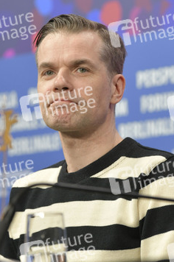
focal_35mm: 225
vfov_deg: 9.2
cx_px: 79
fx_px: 1638
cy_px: 141
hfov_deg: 6.1
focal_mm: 200
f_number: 5.6
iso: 2500
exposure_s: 1/200
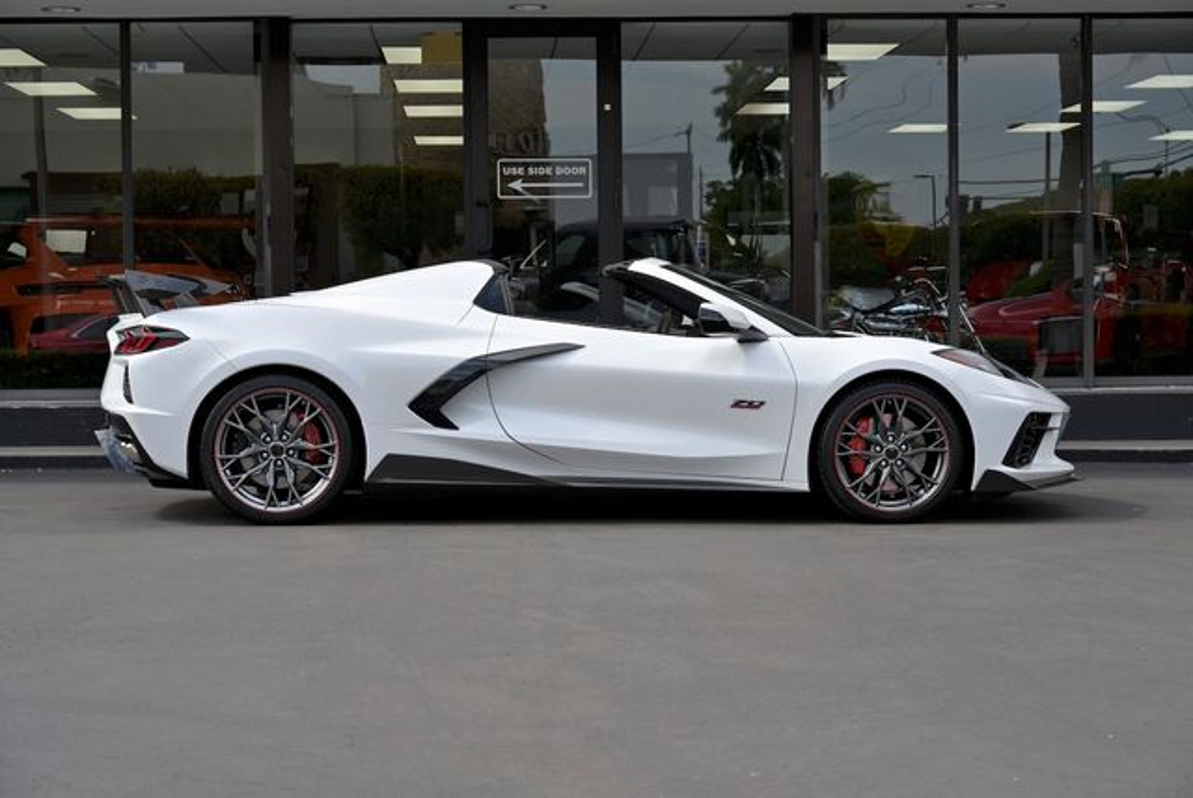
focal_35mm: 75
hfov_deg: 27.0
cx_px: 596
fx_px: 2488
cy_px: 399
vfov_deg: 18.2
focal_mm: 75
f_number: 7.1
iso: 160
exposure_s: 1/400
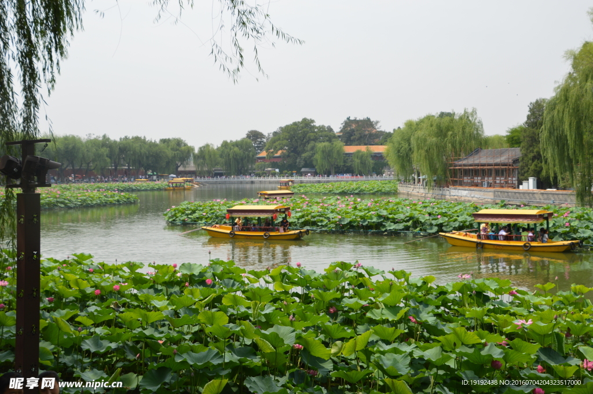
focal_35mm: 48
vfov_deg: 28.0
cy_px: 197
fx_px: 790
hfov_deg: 41.1
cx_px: 296
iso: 100
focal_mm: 32
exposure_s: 1/250
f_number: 8
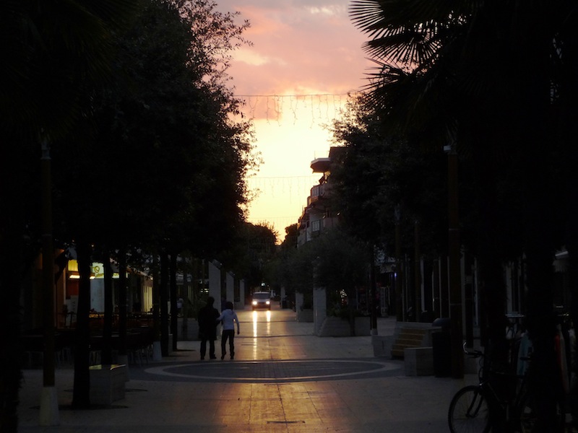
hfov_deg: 17.6
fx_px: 1870
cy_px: 216
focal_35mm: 112
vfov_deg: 13.2
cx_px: 289
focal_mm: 19.1
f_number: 4.7
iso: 160
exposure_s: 1/50
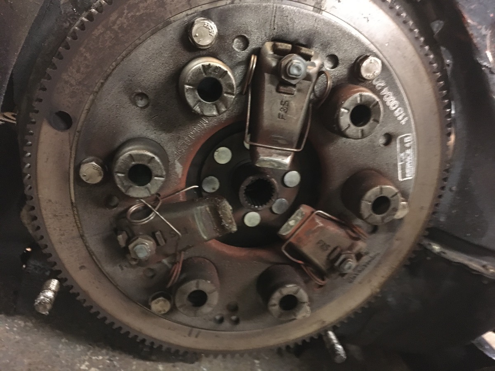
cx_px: 248
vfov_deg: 48.2
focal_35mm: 29
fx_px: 415
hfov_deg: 61.7
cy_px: 186
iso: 500
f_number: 2.2
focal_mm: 4.15
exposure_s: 1/17
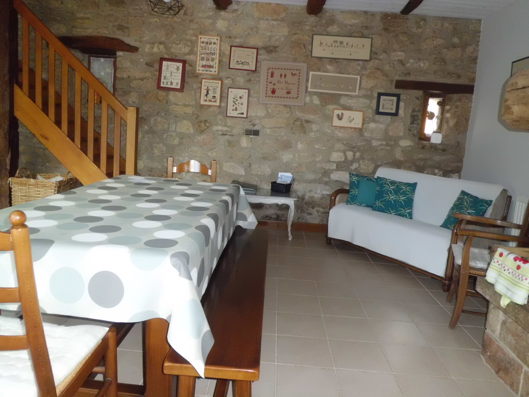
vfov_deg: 53.1
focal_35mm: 26
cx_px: 264
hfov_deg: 67.3
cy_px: 198
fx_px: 397
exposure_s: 1/60
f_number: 2.8
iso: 400
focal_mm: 4.7
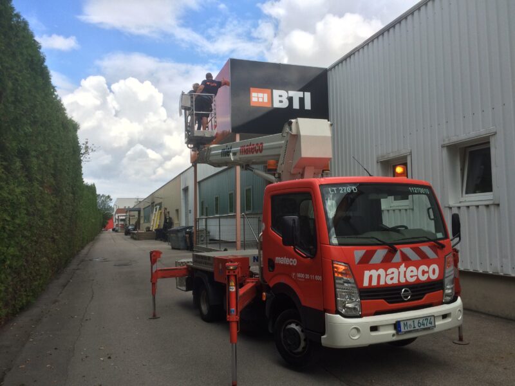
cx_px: 258
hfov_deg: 61.7
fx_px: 431
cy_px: 193
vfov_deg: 48.2
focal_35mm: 29
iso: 32
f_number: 2.2
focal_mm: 4.15
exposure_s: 1/1642
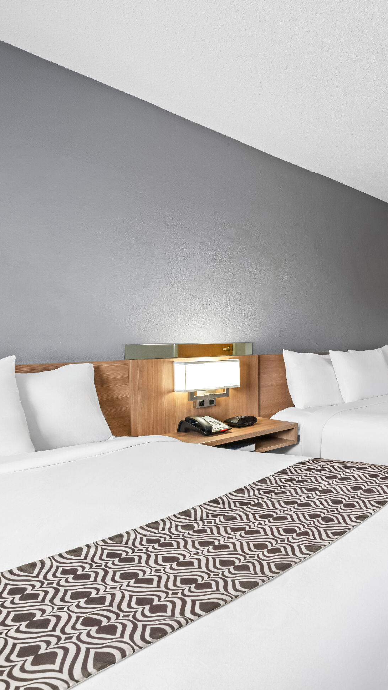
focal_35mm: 26
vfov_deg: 71.9
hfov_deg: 38.5
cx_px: 403
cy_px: 340
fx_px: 476
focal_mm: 16
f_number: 11
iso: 320
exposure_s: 1
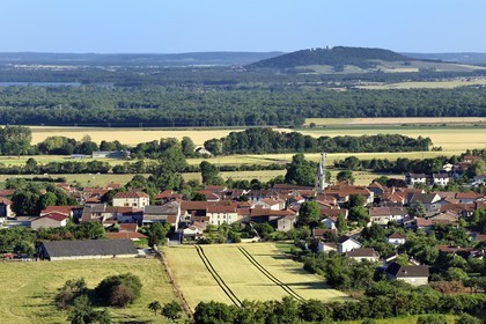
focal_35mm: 140
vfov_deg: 9.8
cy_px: 162
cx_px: 243
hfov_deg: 14.7
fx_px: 1890
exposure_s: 1/250
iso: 200
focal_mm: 140
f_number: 10
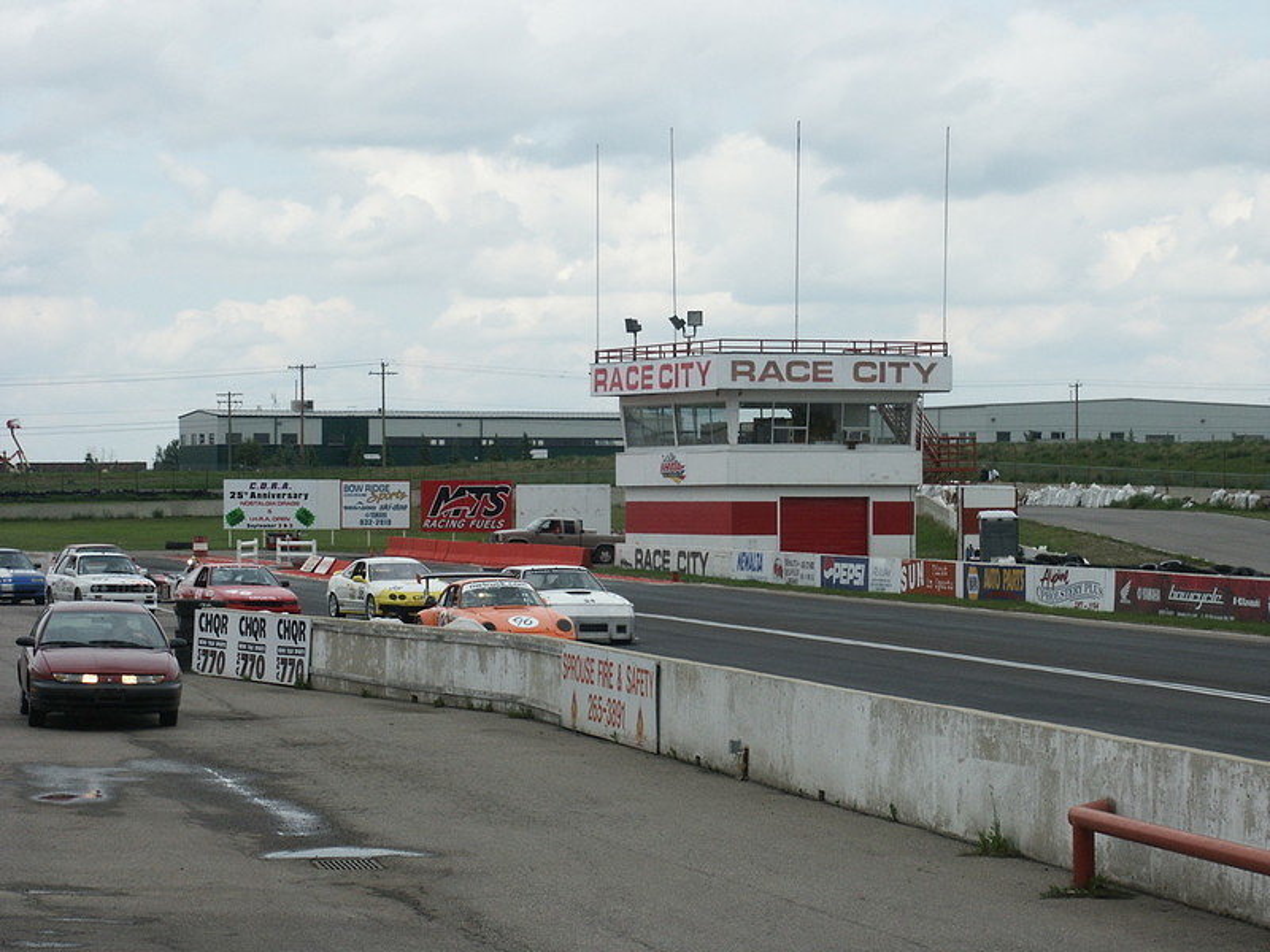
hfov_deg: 16.1
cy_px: 476
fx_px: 4476
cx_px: 635
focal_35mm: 122
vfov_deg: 12.1
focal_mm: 30.87
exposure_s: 1/500
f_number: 6.7
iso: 100
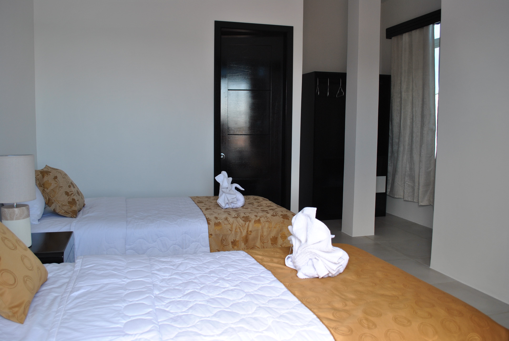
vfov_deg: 43.7
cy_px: 170
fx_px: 425
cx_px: 254
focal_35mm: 30
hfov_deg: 61.9
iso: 200
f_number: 5.6
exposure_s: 1/125
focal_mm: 20
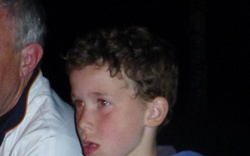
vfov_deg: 6.1
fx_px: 1479
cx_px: -26
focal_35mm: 217
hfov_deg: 9.6
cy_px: 112
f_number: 5.2
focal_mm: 15.1
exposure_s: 1/60
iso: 640
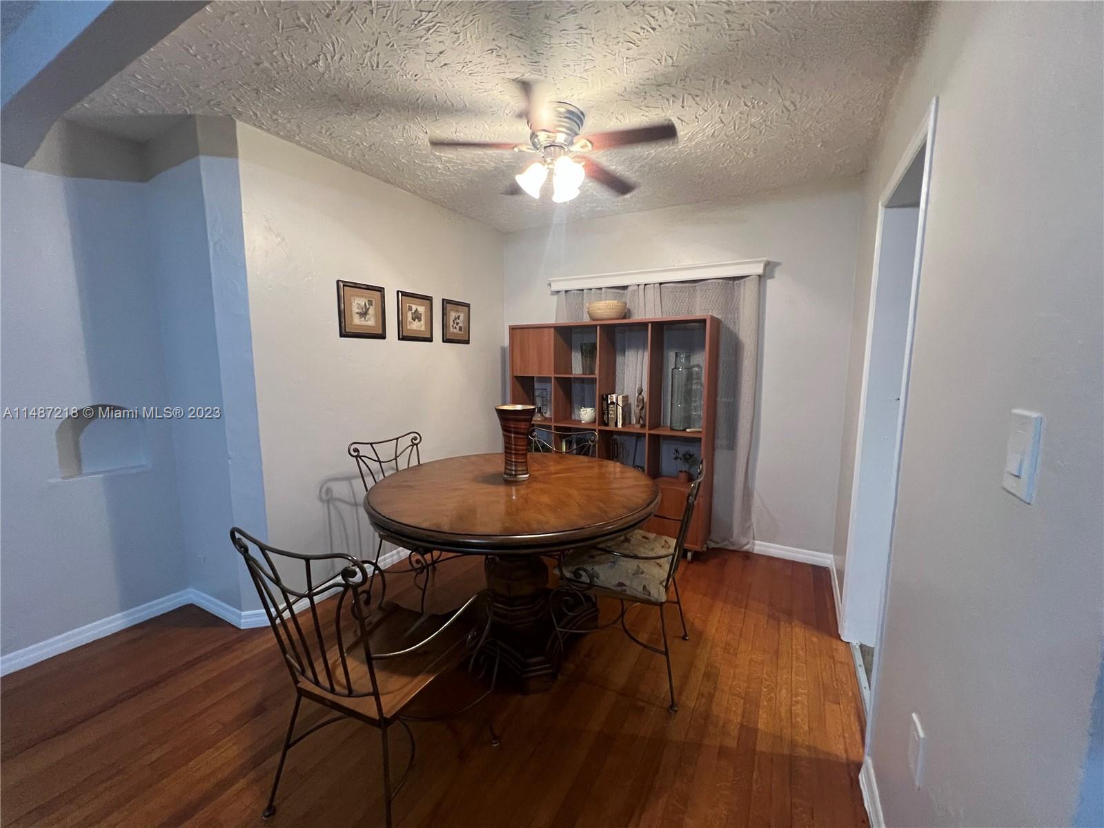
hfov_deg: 106.2
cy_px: 414
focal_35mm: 13
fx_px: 415
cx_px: 552
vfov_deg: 89.9
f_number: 1.8
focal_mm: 1.57
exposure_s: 1/60
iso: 500
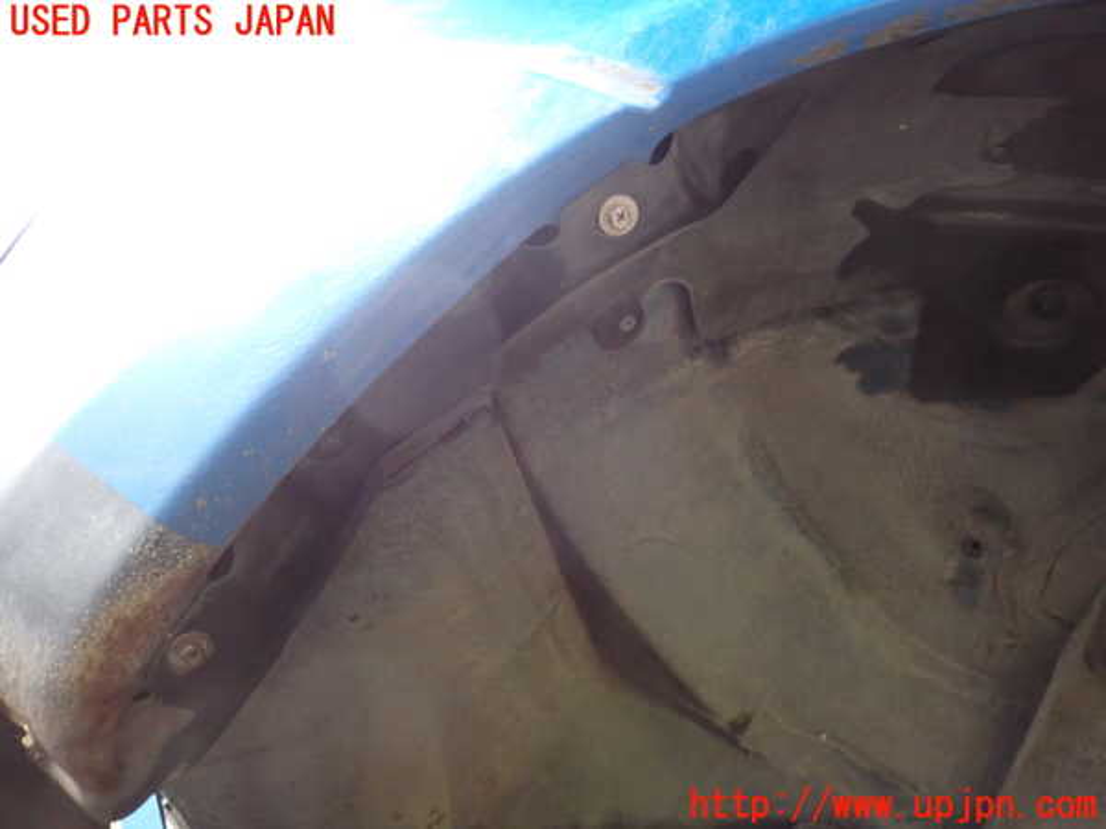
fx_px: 799
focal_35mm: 25
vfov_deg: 54.9
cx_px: 553
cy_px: 414
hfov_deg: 69.4
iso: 640
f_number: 2
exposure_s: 1/30
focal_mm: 4.5
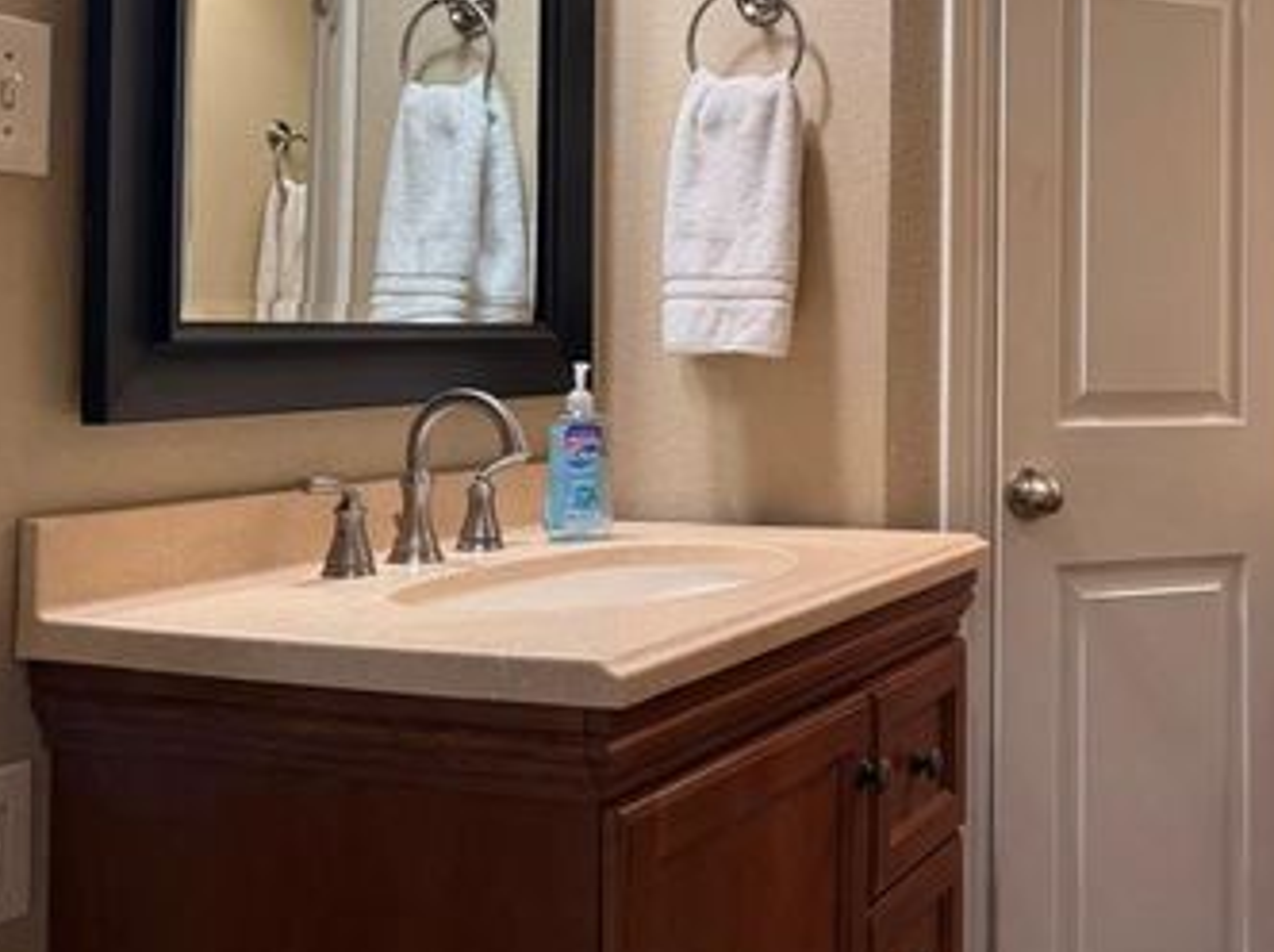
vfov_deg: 33.1
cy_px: 298
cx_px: 986
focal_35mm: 43
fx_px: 1580
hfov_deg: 42.3
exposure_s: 1/120
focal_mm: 6.76
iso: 200
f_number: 1.78
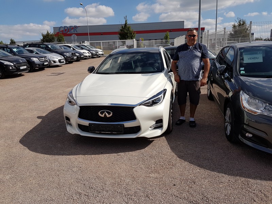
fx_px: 204
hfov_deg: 67.3
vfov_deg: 53.1
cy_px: 102
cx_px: 136
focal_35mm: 26
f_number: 1.7
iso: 40
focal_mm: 4.2
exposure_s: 1/3288
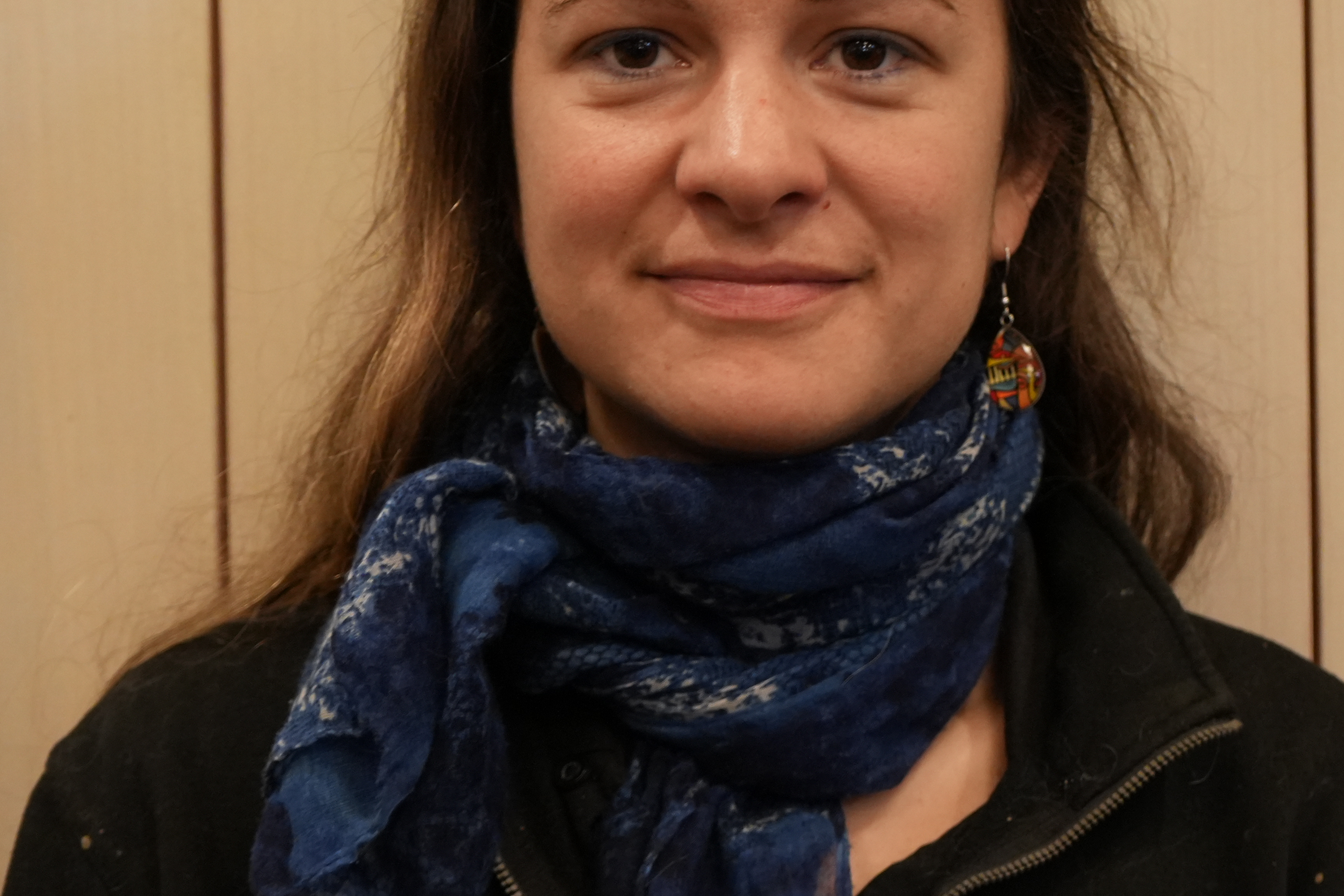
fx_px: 3472
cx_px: 860
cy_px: 405
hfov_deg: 21.8
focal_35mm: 93
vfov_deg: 14.7
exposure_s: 1/50
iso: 3200
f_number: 4.5
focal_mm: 46
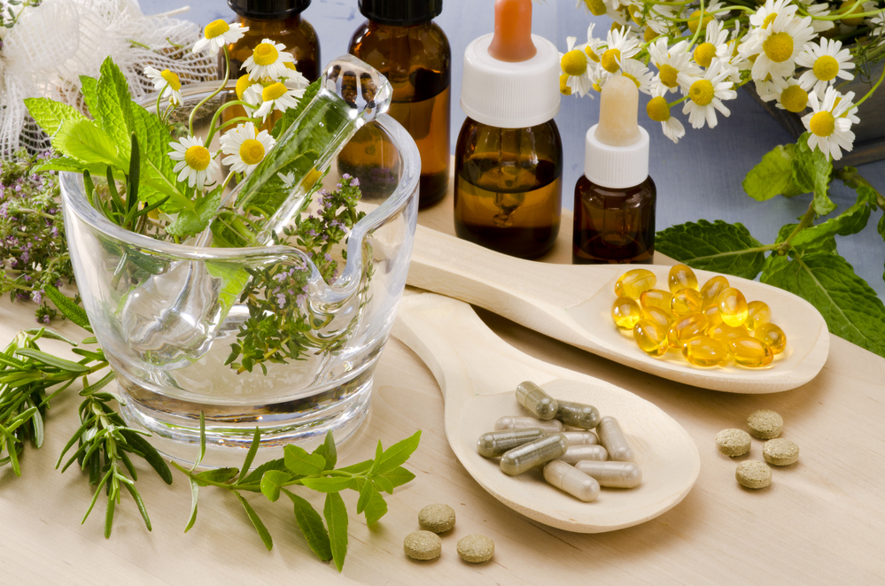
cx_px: 442
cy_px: 293
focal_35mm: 158
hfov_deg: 13.1
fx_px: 3864
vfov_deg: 8.7
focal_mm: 105
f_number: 25
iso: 100
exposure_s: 1/60
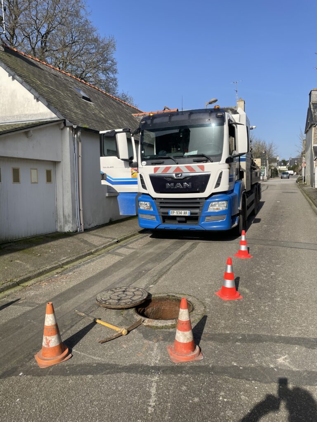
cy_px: 211
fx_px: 317
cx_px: 158
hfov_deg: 53.1
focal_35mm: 26
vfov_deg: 67.3
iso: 32
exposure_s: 1/3205
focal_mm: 4.2
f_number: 1.6
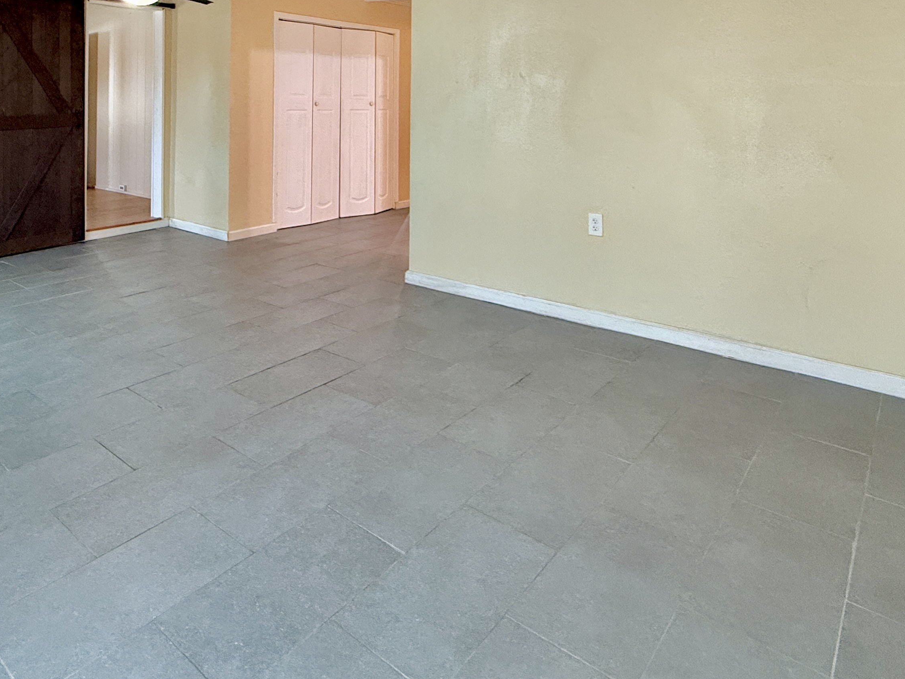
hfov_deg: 68.3
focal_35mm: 25
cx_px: 337
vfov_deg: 49.9
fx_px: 654
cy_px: 91
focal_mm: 2.22
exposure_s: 1/60
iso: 400
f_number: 2.2
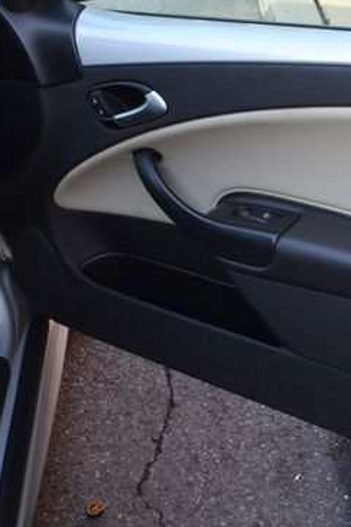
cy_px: 247
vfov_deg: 31.9
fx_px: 922
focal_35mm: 63
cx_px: 373
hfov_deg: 20.7
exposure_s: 1/125
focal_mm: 24
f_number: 5.6
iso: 250
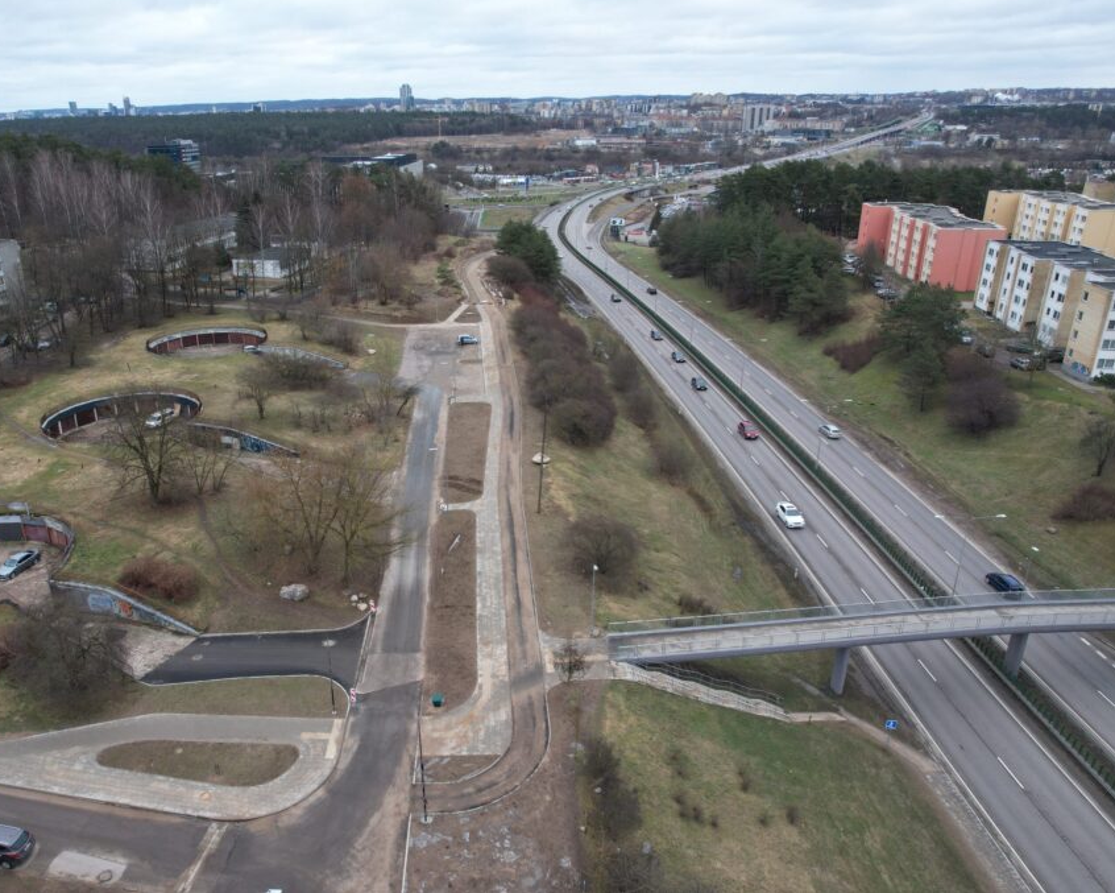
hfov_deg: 67.7
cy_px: 444
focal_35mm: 25
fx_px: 825
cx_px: 469
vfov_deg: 56.8
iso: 100
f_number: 2.8
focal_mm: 8.38
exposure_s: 1/120
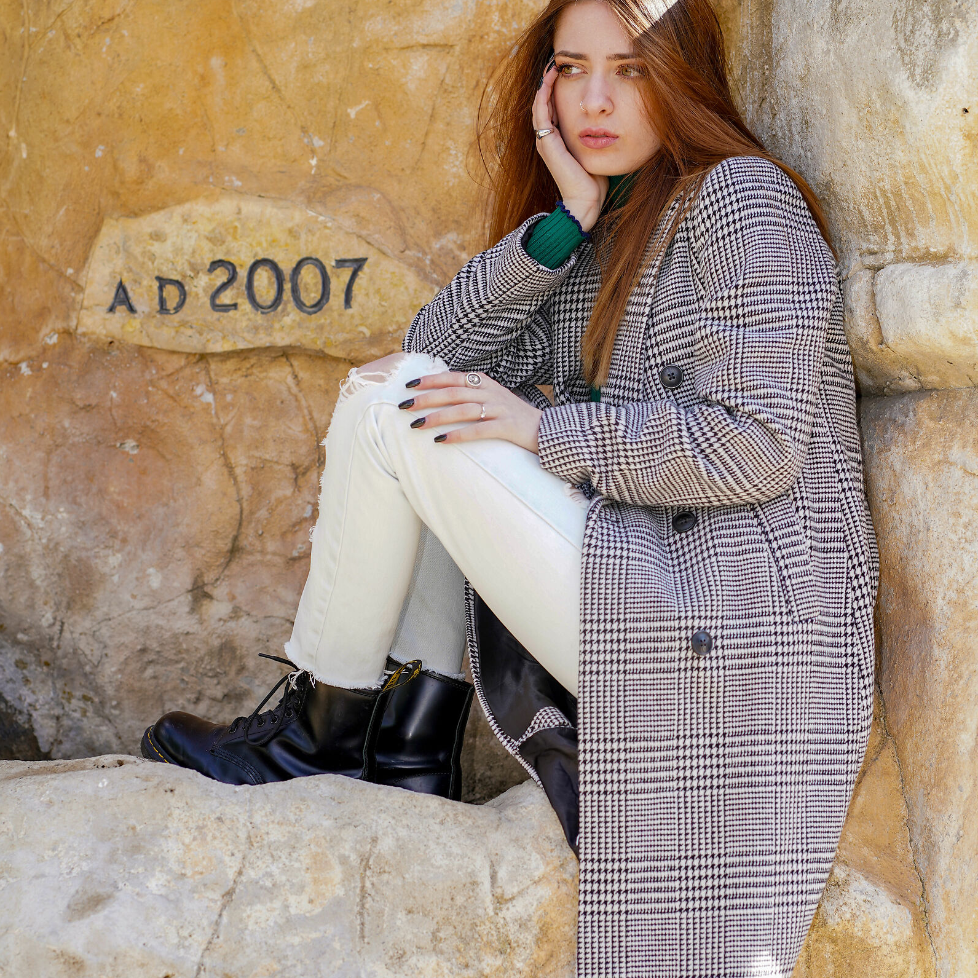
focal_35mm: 109
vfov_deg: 16.0
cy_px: 548
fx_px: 3484
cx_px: 491
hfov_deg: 16.0
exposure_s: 1/125
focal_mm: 85
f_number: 4
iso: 100
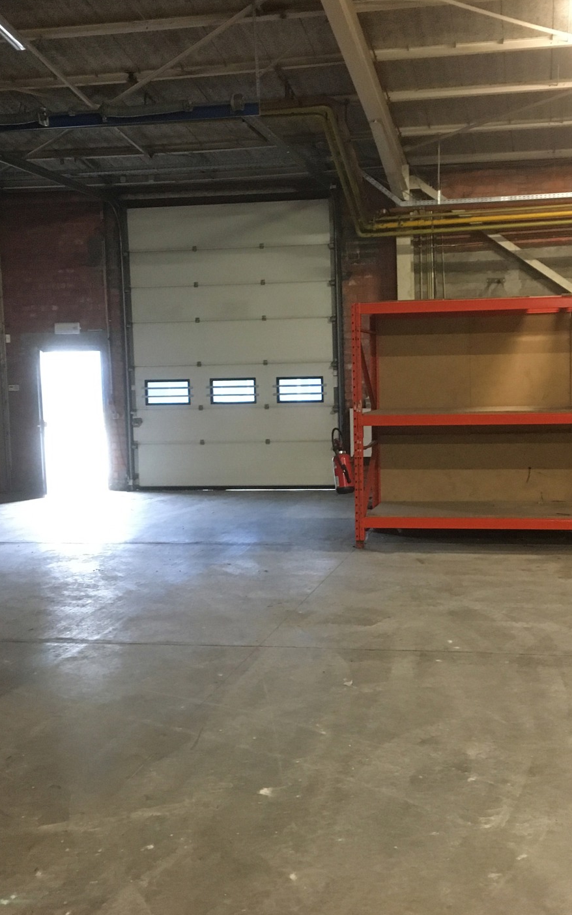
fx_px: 1048
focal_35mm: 42
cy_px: 461
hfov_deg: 30.4
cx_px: 350
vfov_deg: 47.2
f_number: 2.2
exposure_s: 1/17
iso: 320
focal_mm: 4.15
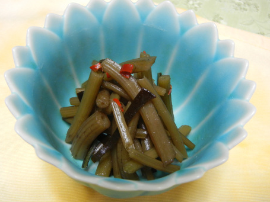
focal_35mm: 33
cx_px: 131
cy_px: 96
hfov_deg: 55.4
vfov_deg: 42.9
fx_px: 257
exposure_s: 1/19.7
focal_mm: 5.4
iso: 400
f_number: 3.5
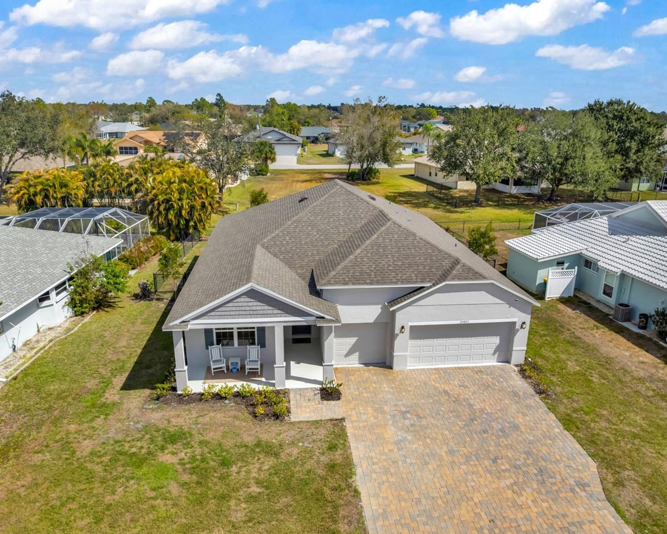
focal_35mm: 25
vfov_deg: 56.8
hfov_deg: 68.1
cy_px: 268
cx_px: 333
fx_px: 494
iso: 110
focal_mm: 8.38
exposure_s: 1/2500
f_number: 2.8
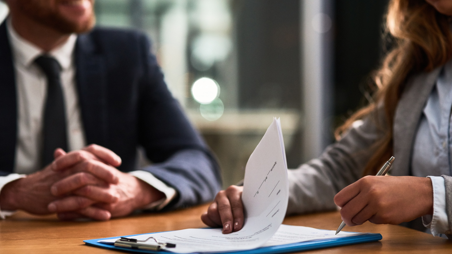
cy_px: 131
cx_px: 224
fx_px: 1079
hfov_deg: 23.7
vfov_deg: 13.4
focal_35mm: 90
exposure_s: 1/125
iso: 800
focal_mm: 85
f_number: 2.5
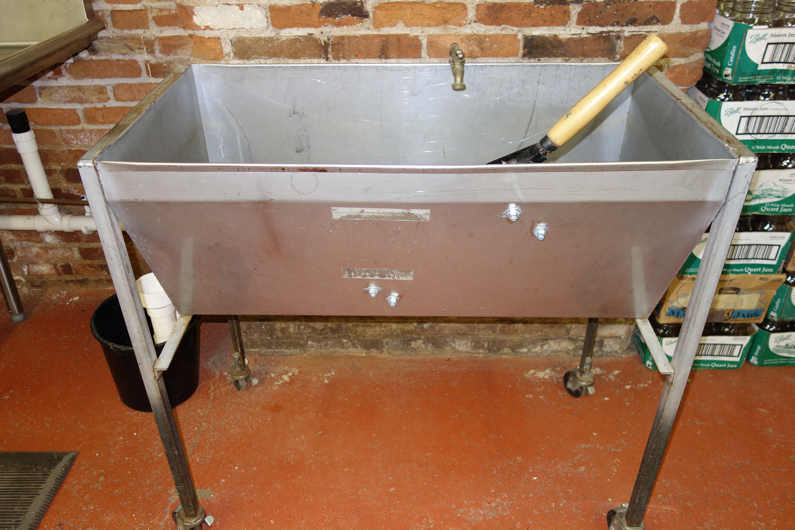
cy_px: 266
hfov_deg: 63.7
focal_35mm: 29
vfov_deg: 45.0
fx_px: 640
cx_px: 391
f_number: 1.8
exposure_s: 1/30
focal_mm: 10.4
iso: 125
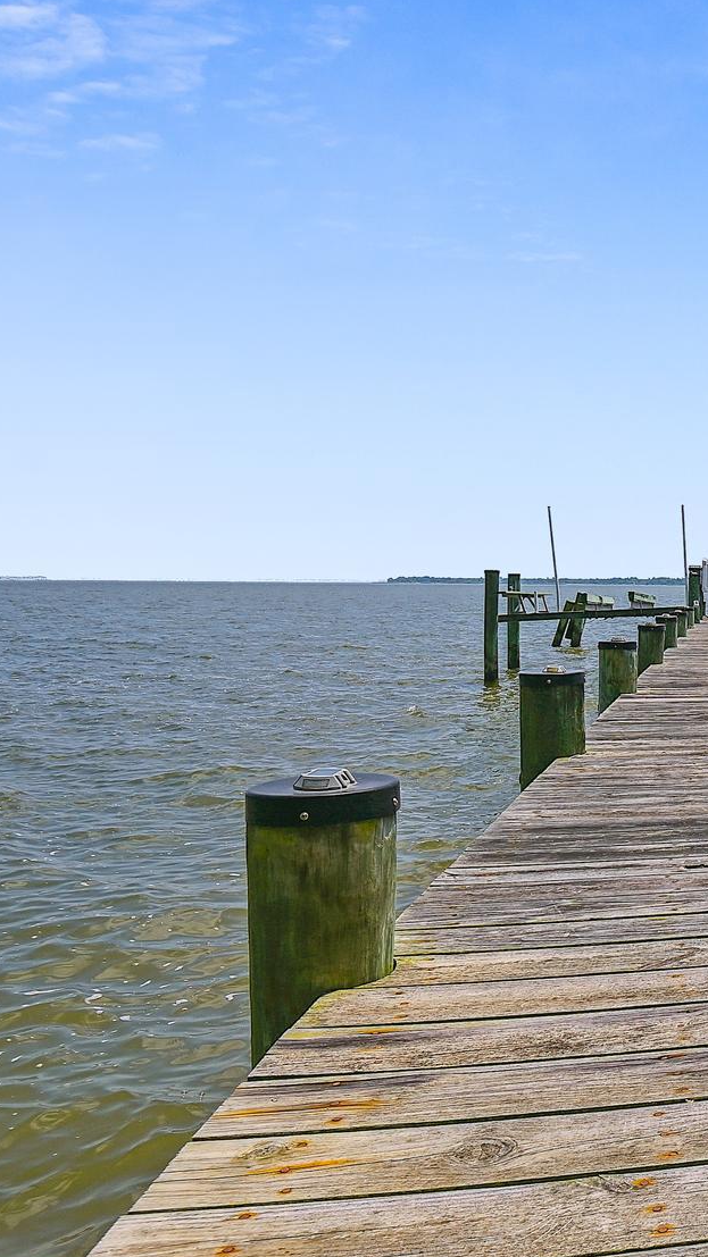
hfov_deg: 27.6
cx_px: 1030
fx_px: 1034
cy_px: 570
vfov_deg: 62.5
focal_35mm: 31
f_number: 10
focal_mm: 16
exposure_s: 1/500
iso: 160
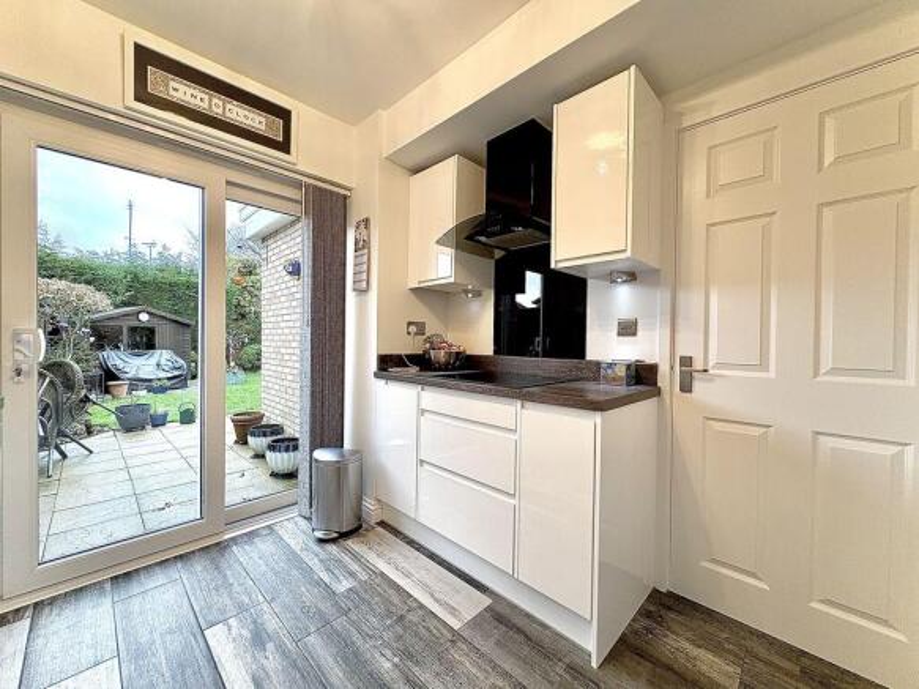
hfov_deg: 102.1
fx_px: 372
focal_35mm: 14
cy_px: 344
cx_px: 460
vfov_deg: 85.7
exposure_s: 1/50
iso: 125
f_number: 2.2
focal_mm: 2.22
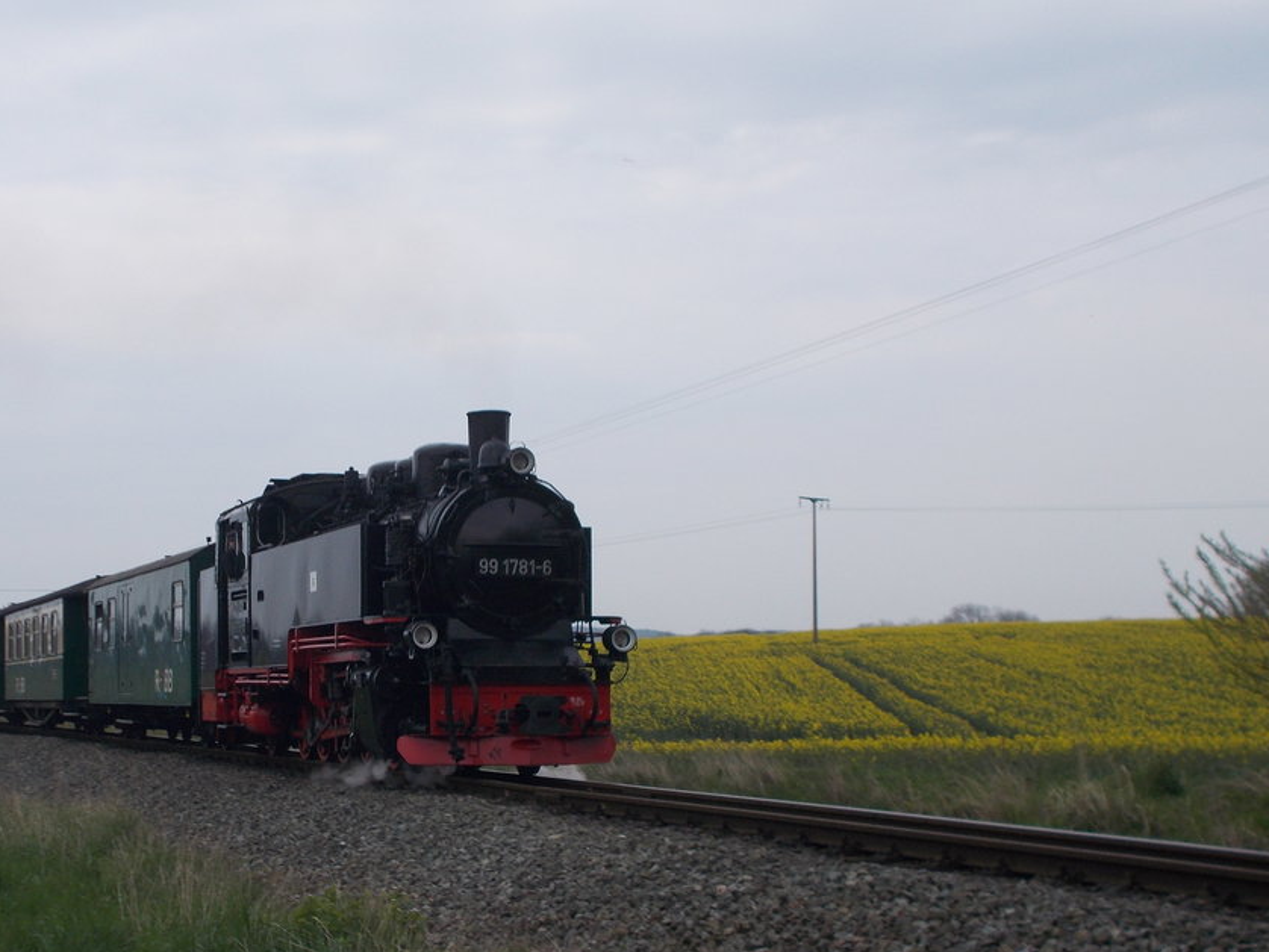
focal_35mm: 63
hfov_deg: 30.5
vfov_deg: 23.2
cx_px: 421
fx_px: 2310
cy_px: 608
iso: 80
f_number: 10.6
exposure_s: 1/80
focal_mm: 7.9
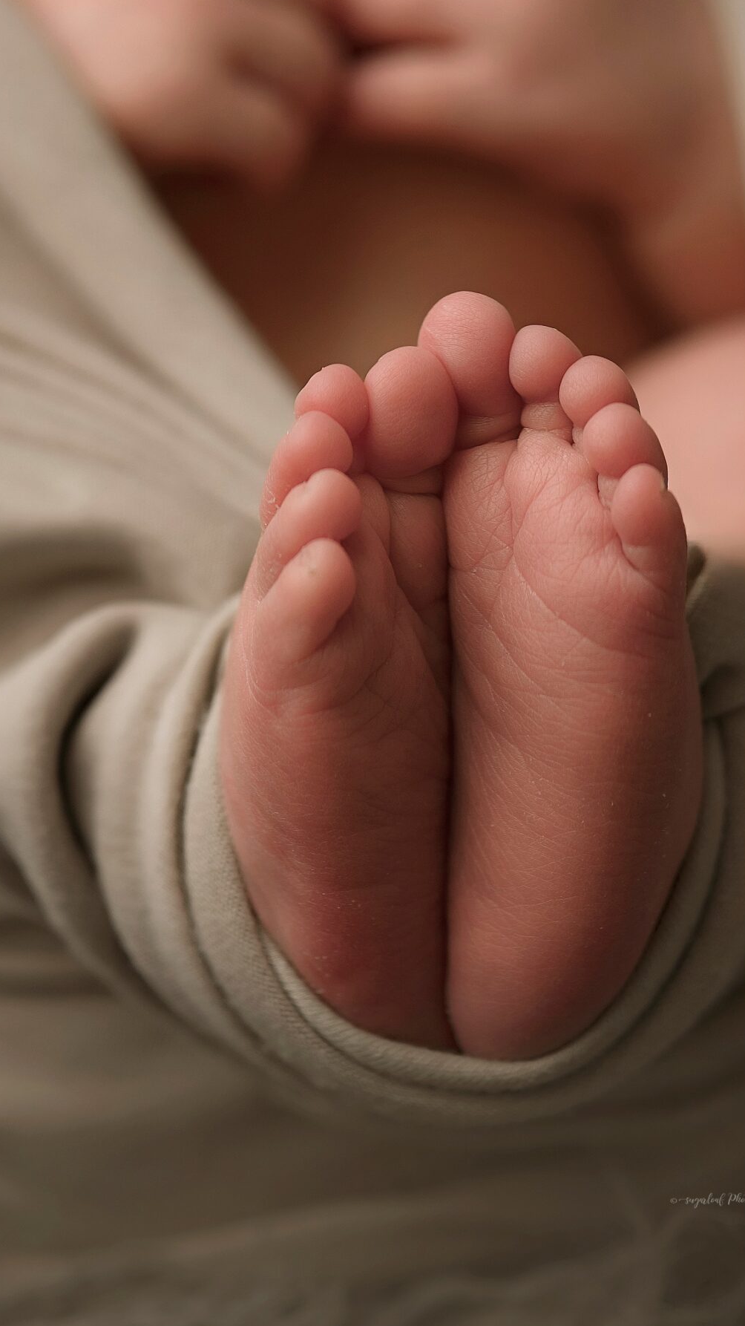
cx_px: 441
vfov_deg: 19.3
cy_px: 663
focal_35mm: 111
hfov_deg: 10.9
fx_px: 3900
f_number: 4.5
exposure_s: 1/200
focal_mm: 105
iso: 200
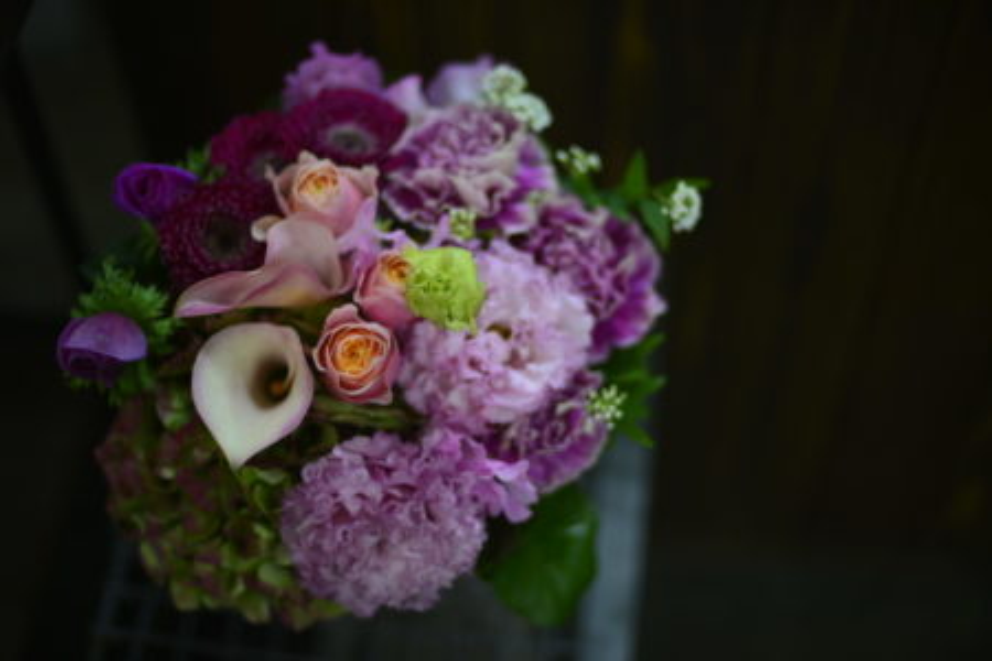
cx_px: 496
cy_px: 330
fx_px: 1378
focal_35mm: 50
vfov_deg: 27.0
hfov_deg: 39.6
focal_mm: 50
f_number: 1.4
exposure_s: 1/125
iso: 200
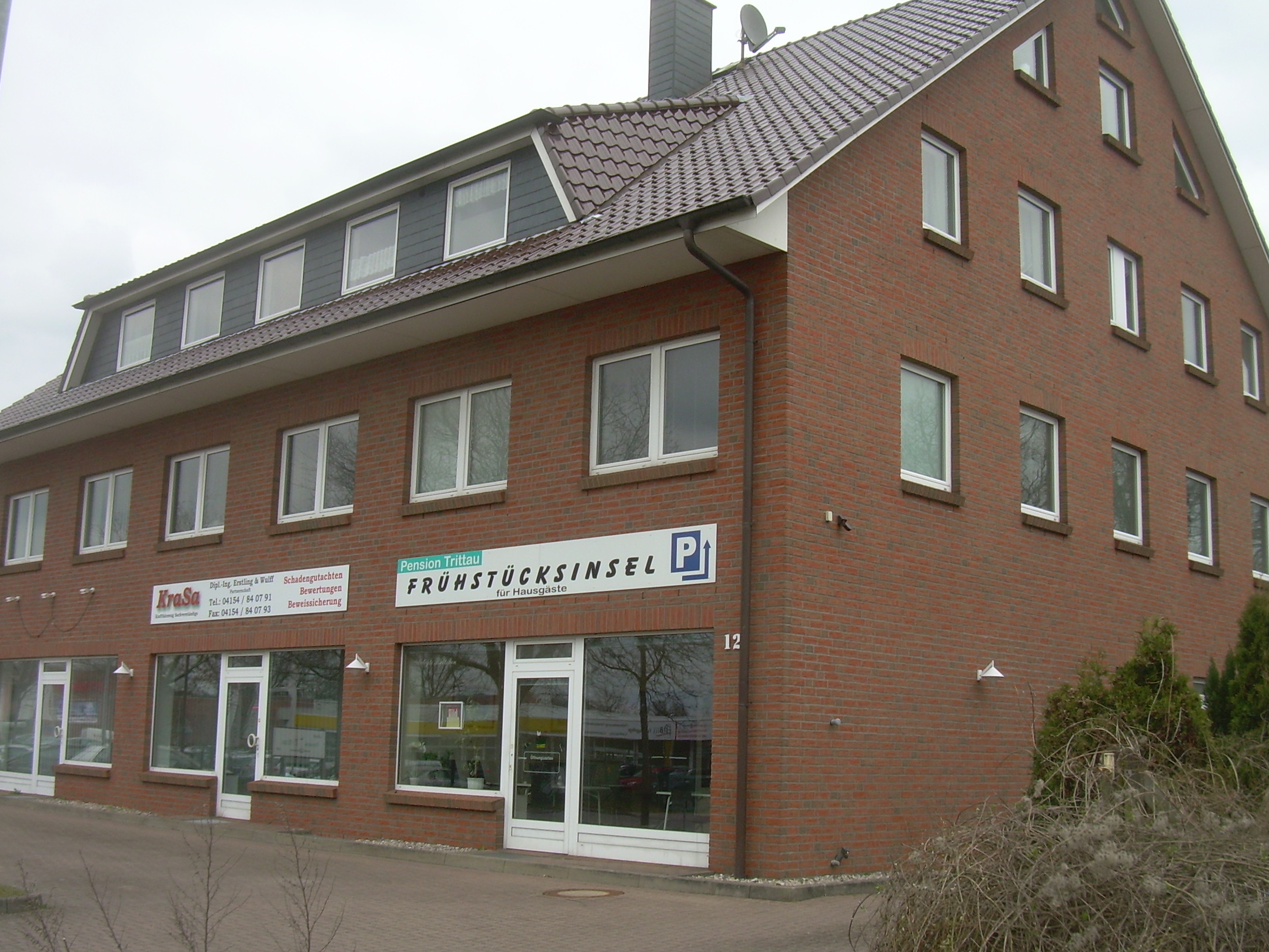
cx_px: 624
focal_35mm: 40
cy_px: 479
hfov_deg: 46.8
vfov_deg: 36.0
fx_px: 1467
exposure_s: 1/229
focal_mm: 6.3
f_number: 4.6
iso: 50
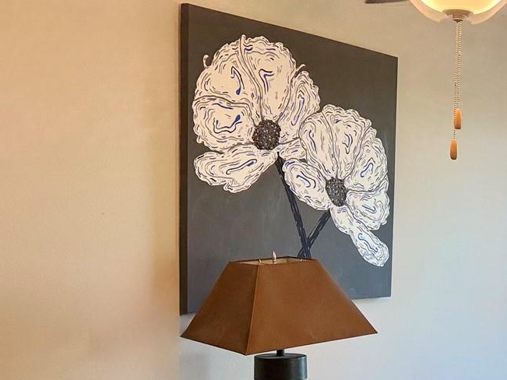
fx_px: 864
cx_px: 513
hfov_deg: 30.3
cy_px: 331
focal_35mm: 59
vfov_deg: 24.2
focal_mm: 6.76
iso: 320
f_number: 1.78
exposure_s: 1/120
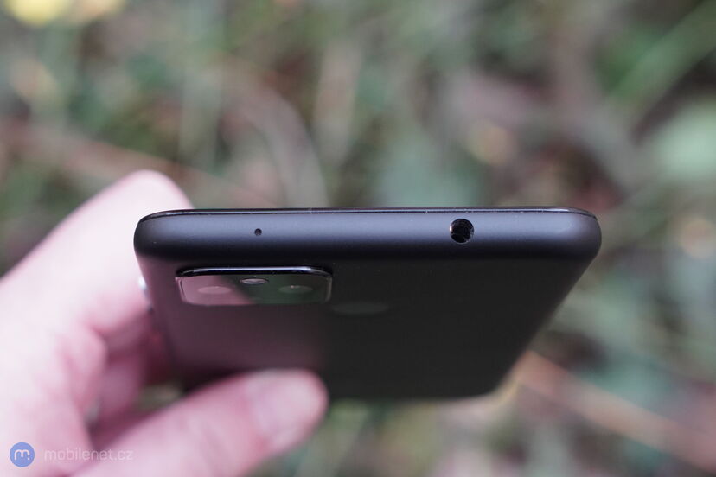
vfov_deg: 21.9
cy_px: 238
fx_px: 1233
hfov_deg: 32.4
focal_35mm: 62
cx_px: 358
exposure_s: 1/200
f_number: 6.3
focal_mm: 62
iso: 2500
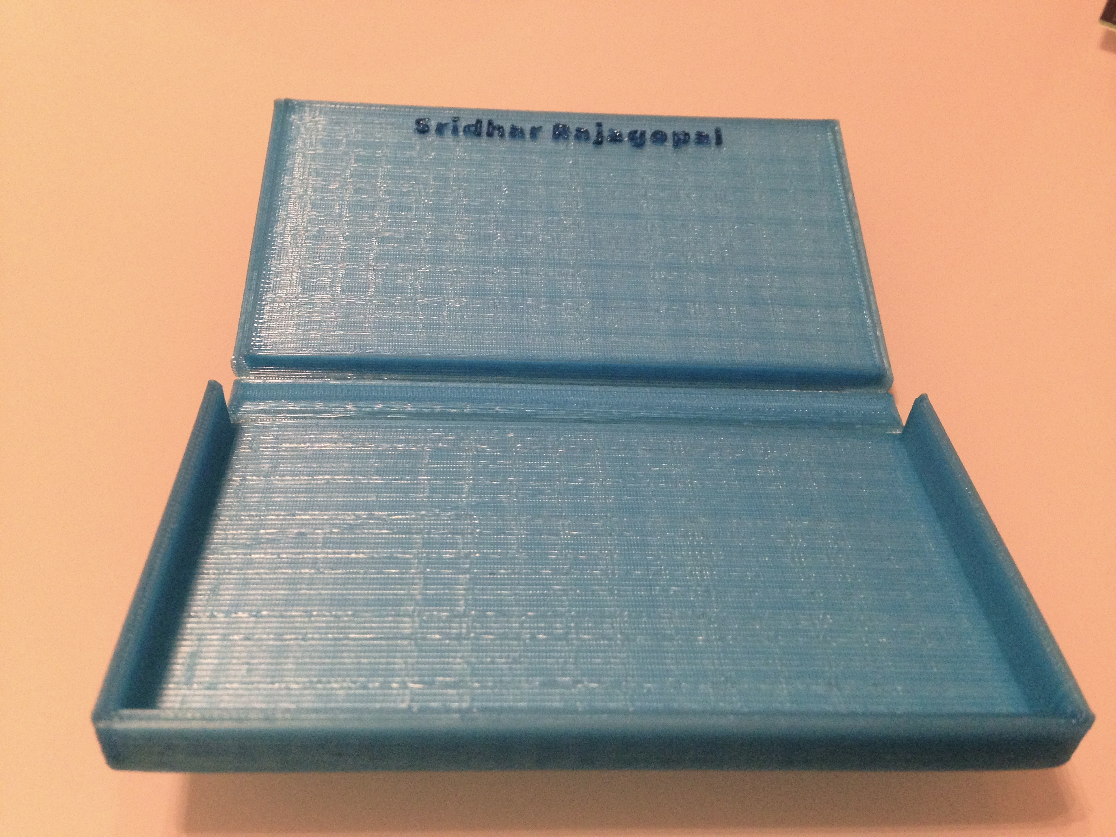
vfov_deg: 42.9
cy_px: 418
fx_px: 1064
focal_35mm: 33
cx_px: 558
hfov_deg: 55.4
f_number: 2.4
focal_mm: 4.13
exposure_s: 1/20
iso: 320
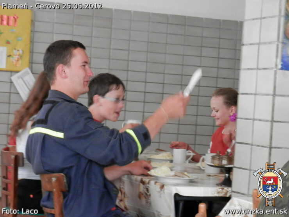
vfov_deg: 14.0
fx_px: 885
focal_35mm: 106
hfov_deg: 18.5
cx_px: 144
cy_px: 108
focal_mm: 19
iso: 400
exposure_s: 1/10
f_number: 5
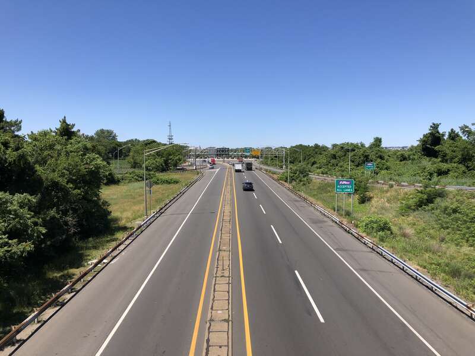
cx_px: 238
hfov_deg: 63.4
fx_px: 384
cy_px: 178
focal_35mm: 28
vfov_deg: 49.7
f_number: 1.8
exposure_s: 1/1869
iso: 20
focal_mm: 4
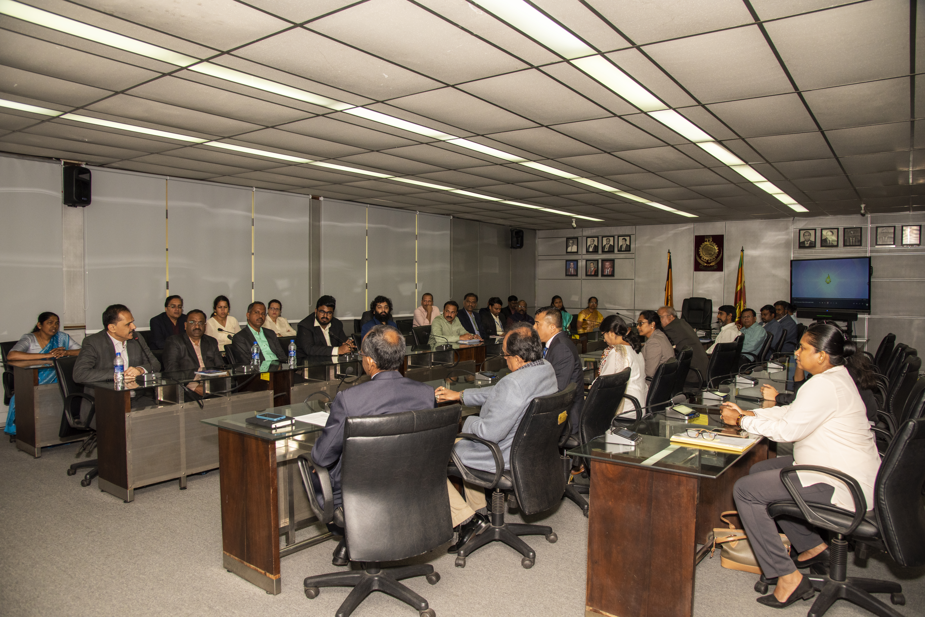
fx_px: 617
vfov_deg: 53.2
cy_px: 308
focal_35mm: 24
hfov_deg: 73.7
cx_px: 462
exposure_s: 1/125
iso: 400
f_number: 5.6
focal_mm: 24
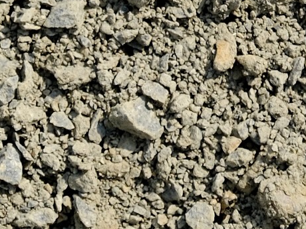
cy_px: -232
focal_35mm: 450
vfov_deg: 3.3
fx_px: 3978
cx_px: 313
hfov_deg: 4.4
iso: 160
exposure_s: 1/750
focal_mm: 46.3
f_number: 5.6
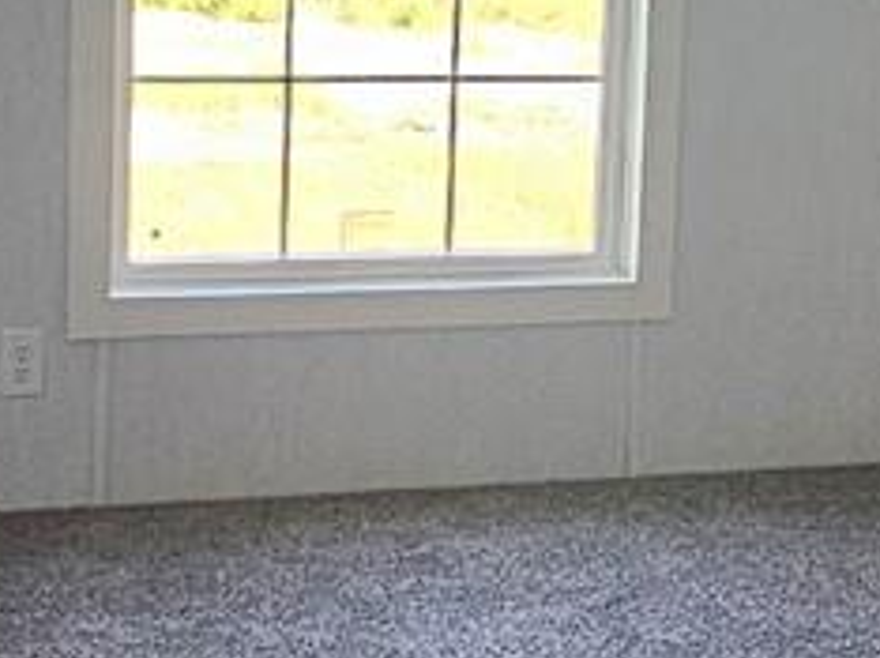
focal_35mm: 89
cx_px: 545
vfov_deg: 16.4
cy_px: 102
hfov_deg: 22.0
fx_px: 2260
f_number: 2.2
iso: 160
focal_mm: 2.2
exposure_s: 1/72
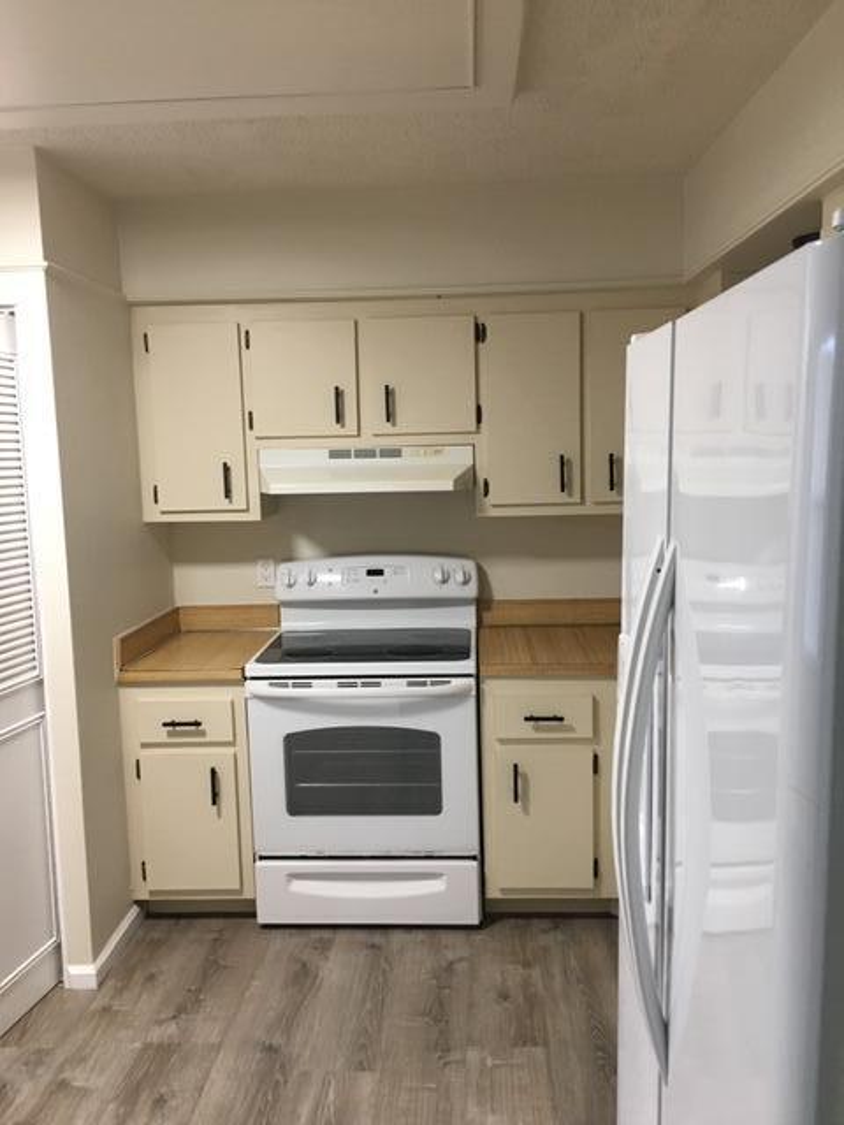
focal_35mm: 29
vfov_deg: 61.7
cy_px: 562
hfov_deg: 48.2
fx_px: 943
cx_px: 422
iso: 50
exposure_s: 1/15
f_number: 2.2
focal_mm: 4.15
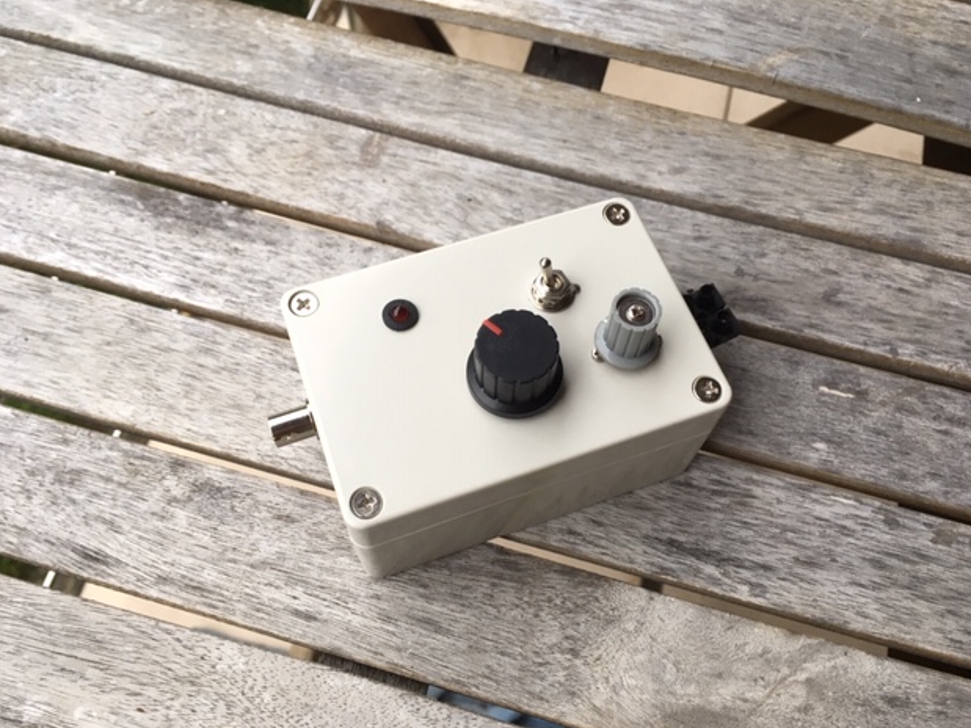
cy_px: 367
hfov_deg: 60.0
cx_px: 488
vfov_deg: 46.8
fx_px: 841
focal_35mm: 30
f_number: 2.2
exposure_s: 1/33
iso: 25
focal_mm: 4.15
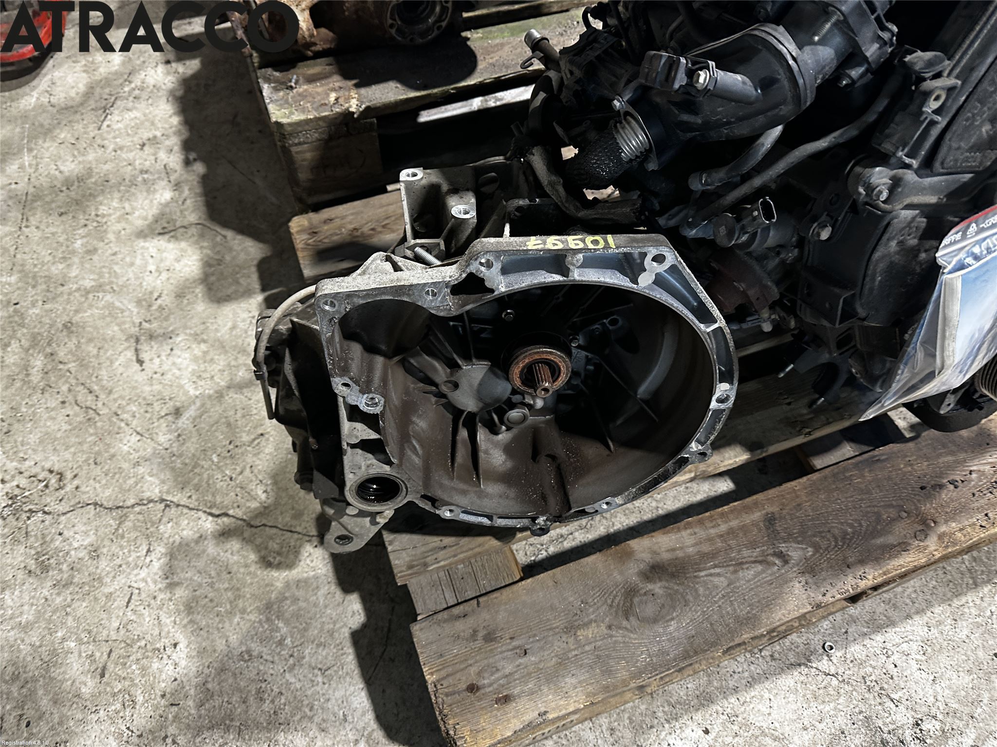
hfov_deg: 71.6
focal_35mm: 24
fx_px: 691
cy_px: 374
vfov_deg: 56.8
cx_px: 498
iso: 200
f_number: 1.78
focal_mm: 6.86
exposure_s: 1/50
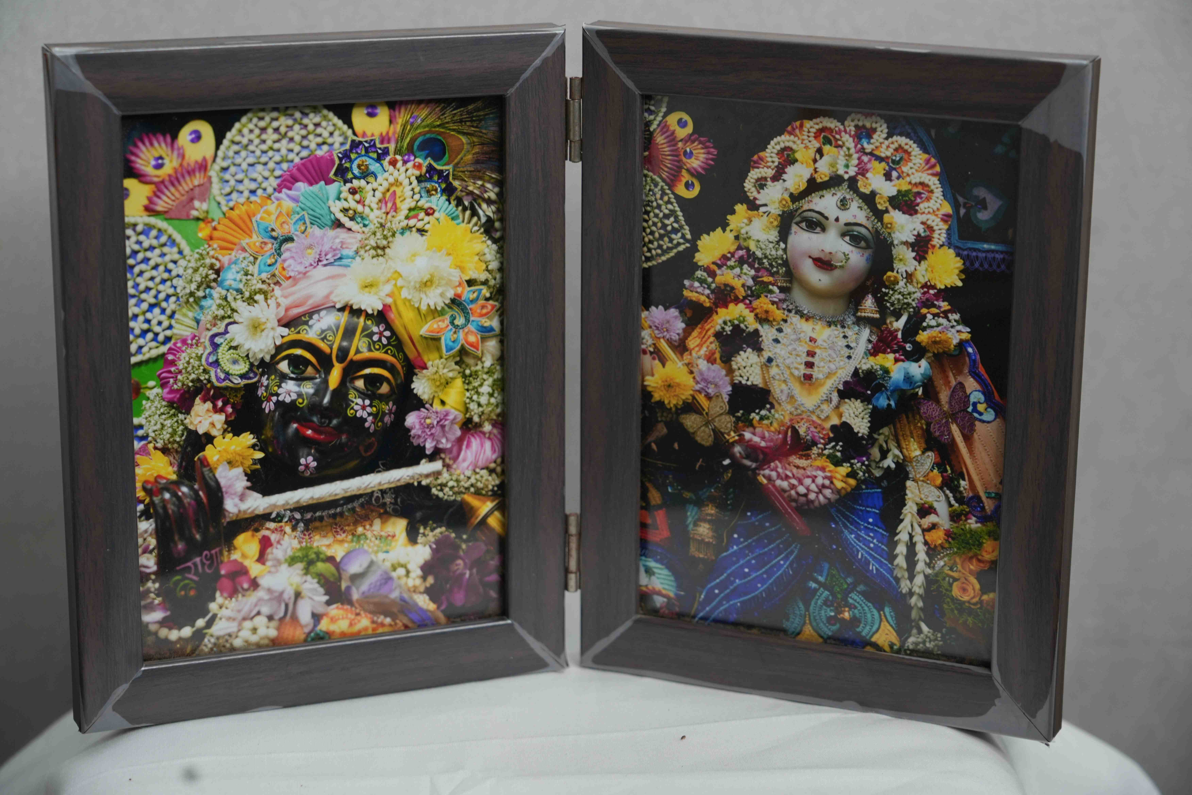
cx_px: 596
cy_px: 398
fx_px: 2549
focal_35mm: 77
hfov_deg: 26.3
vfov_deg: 17.7
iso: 250
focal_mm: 77
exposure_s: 1/60
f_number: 5.6
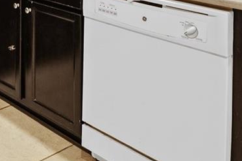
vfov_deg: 19.5
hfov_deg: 29.3
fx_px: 403
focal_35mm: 60
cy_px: -84
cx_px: -41
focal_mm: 14
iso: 200
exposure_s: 2.5
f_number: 8
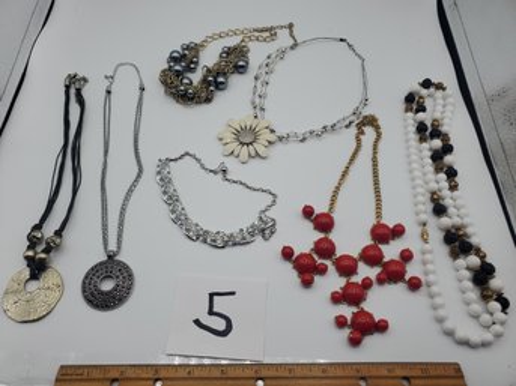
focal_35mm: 26
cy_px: 193
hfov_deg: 67.3
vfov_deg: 53.0
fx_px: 387
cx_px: 258
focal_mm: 4.3
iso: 50
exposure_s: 1/732
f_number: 2.4
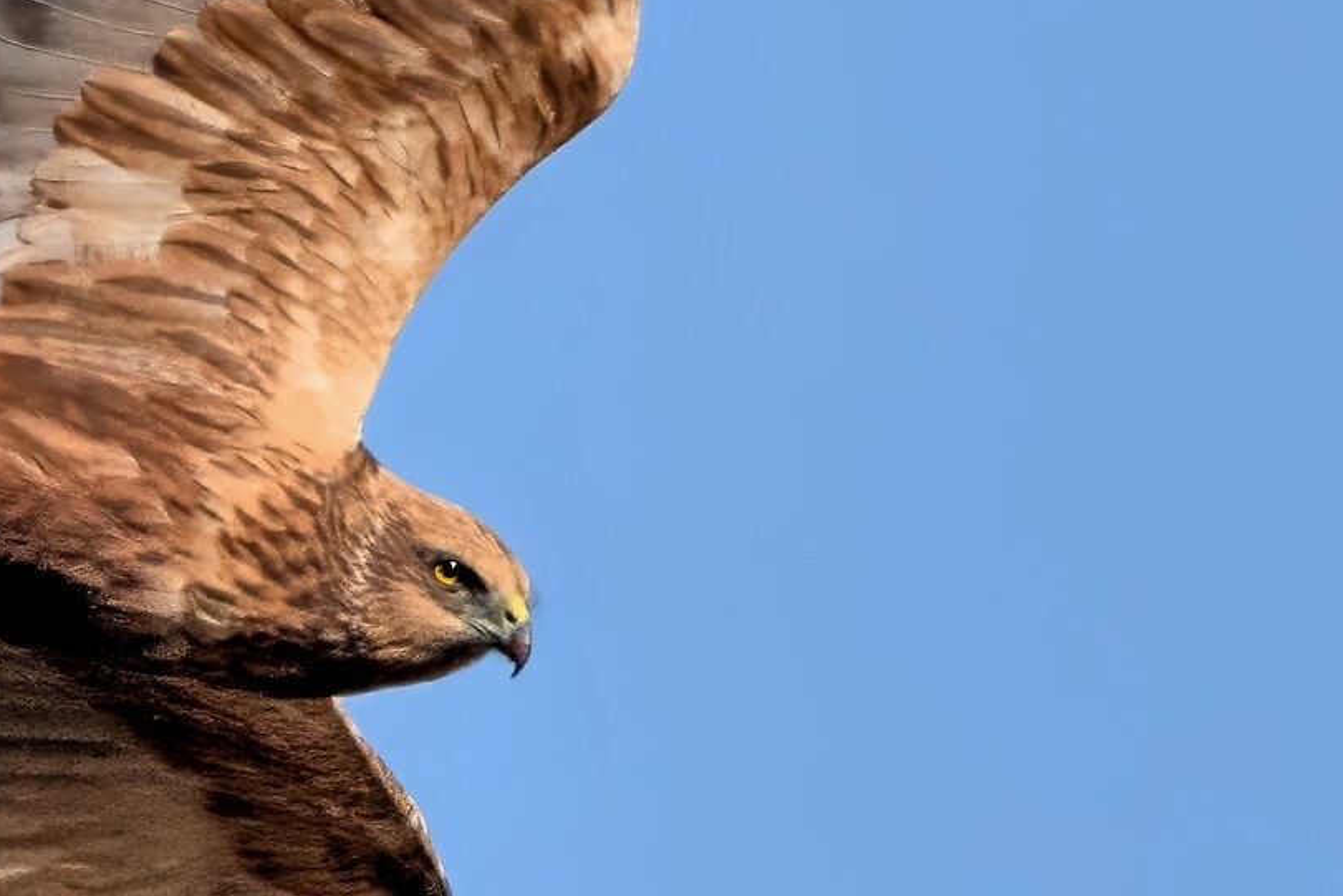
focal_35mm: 2662
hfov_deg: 0.8
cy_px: 260
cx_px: 194
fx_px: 99318
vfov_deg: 0.5
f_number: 8
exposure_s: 1/4000
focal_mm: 600
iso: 640
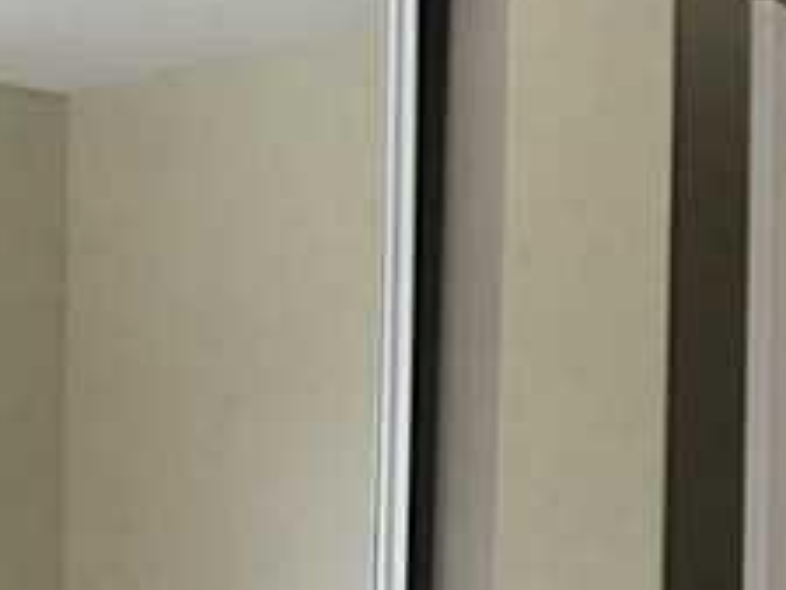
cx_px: 1258
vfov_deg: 14.4
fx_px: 2340
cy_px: 297
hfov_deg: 16.9
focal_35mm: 103
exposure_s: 1/30
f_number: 2.2
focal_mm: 4.15
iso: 40
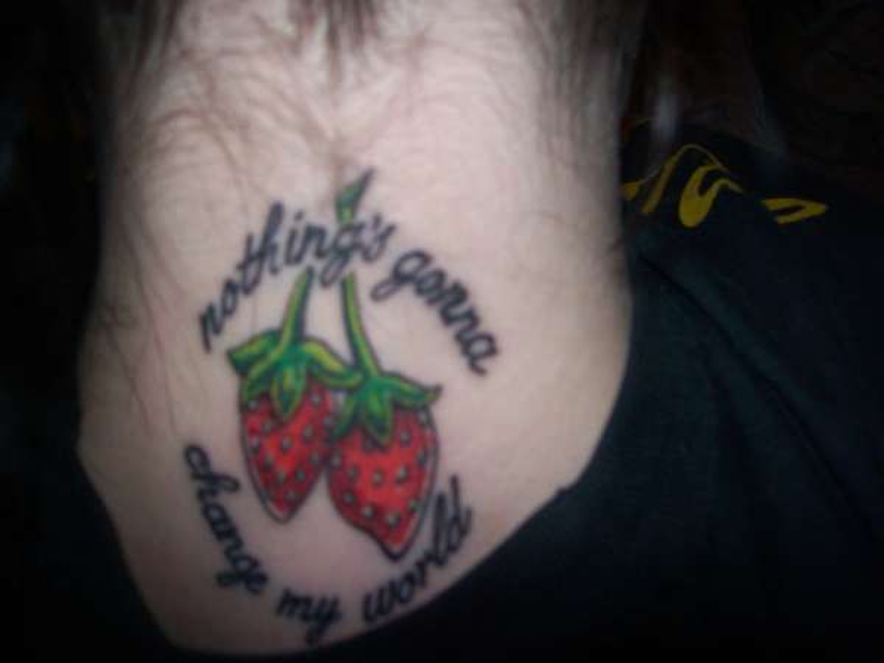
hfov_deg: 51.4
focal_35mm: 36
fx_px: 919
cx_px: 442
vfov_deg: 39.7
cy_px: 332
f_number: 2.7
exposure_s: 1/64
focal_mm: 6
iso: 80
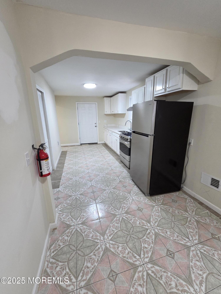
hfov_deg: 89.9
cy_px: 147
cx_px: 110
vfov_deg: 106.2
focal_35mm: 13
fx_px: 111
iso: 400
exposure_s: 1/60
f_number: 2.2
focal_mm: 2.2
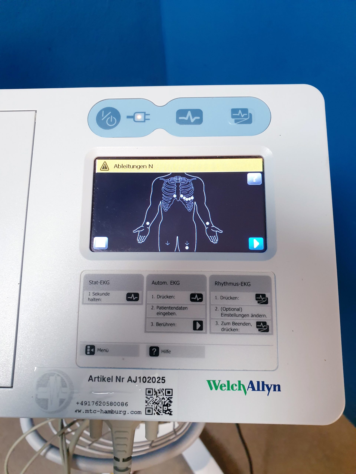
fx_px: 357
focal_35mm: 26
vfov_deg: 67.3
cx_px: 178
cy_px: 237
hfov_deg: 53.1
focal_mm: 4.3
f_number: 2.4
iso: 250
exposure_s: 1/50
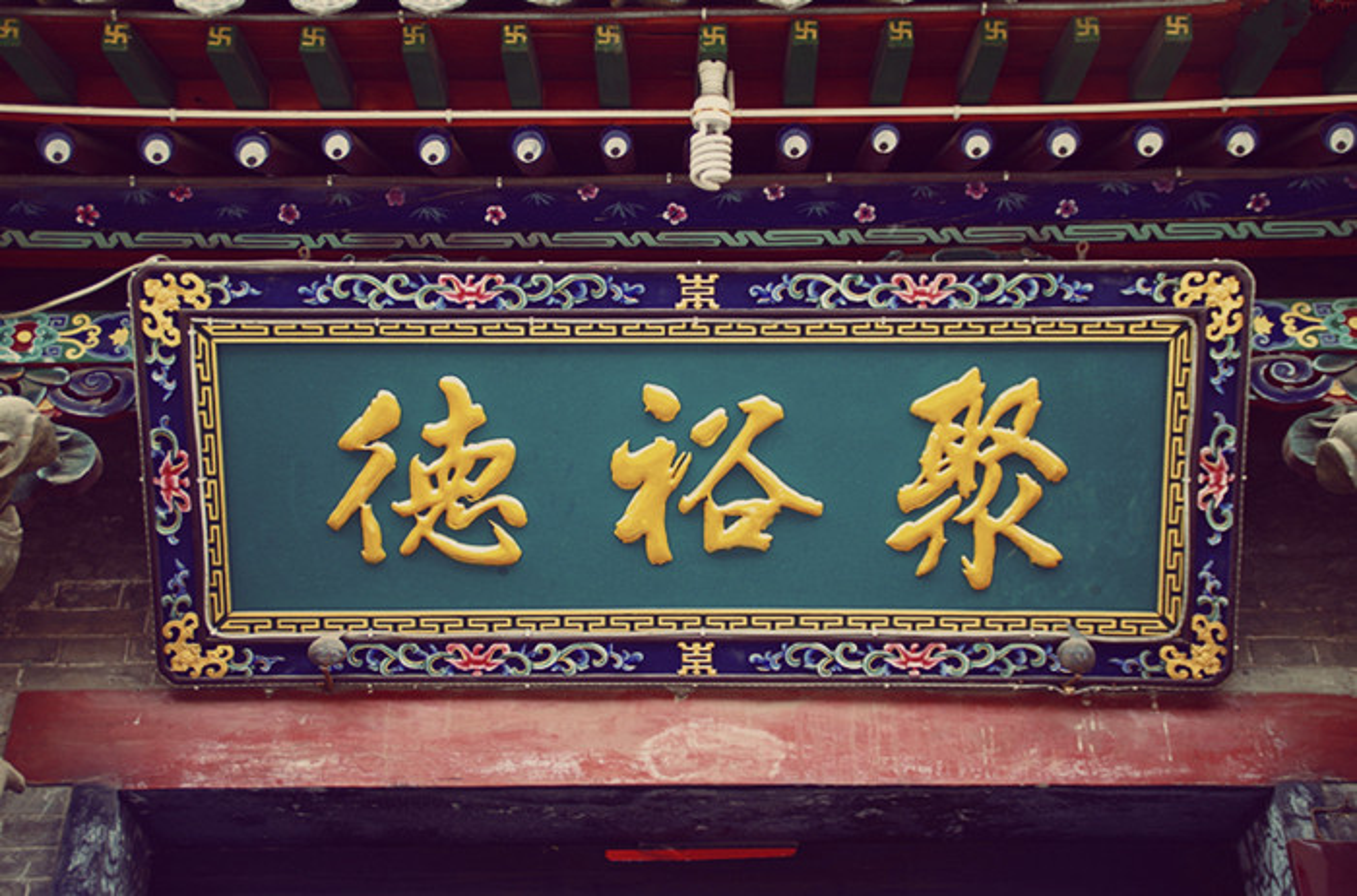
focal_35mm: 49
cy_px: 448
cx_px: 678
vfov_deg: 27.3
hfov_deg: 40.5
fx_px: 1841
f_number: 4
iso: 100
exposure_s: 1/60
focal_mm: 33
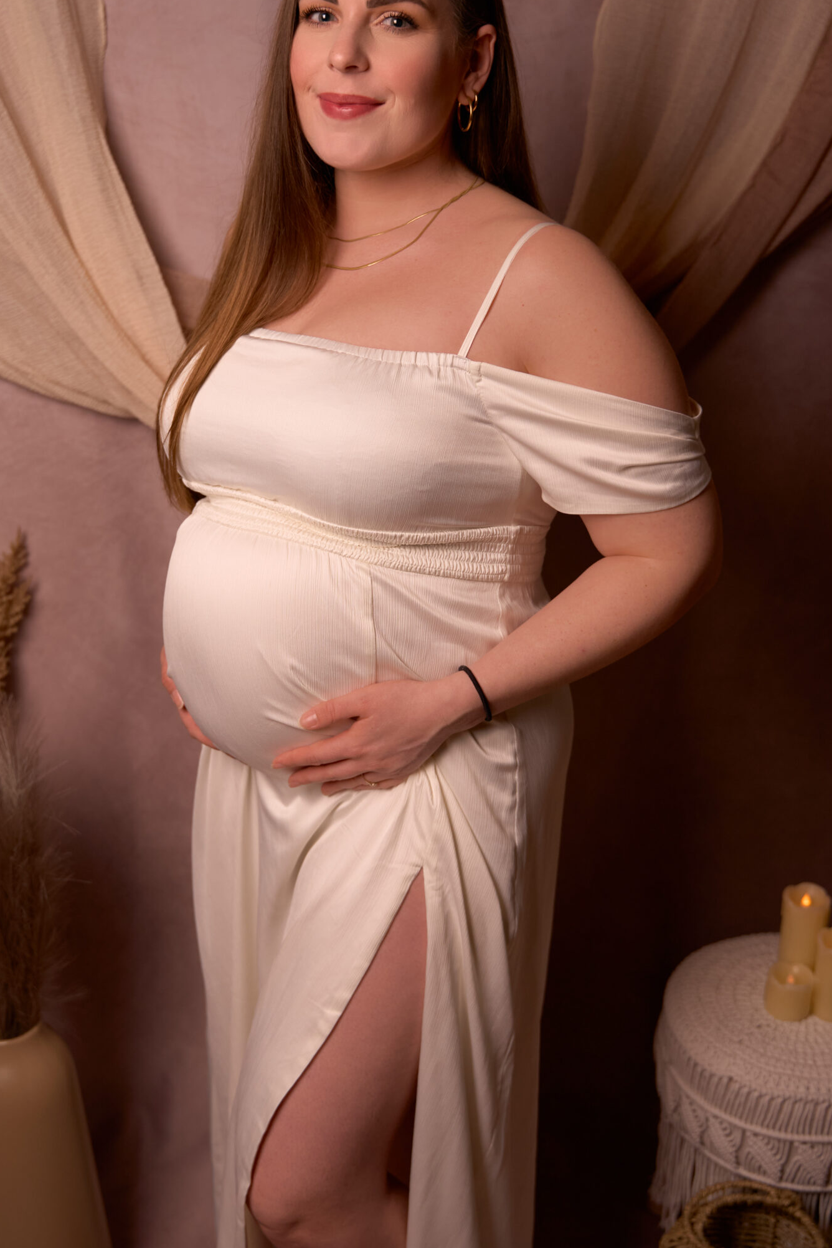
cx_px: 319
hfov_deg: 29.2
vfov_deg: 42.7
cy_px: 599
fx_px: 1594
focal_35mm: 46
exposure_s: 1/100
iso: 400
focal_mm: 36
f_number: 3.2
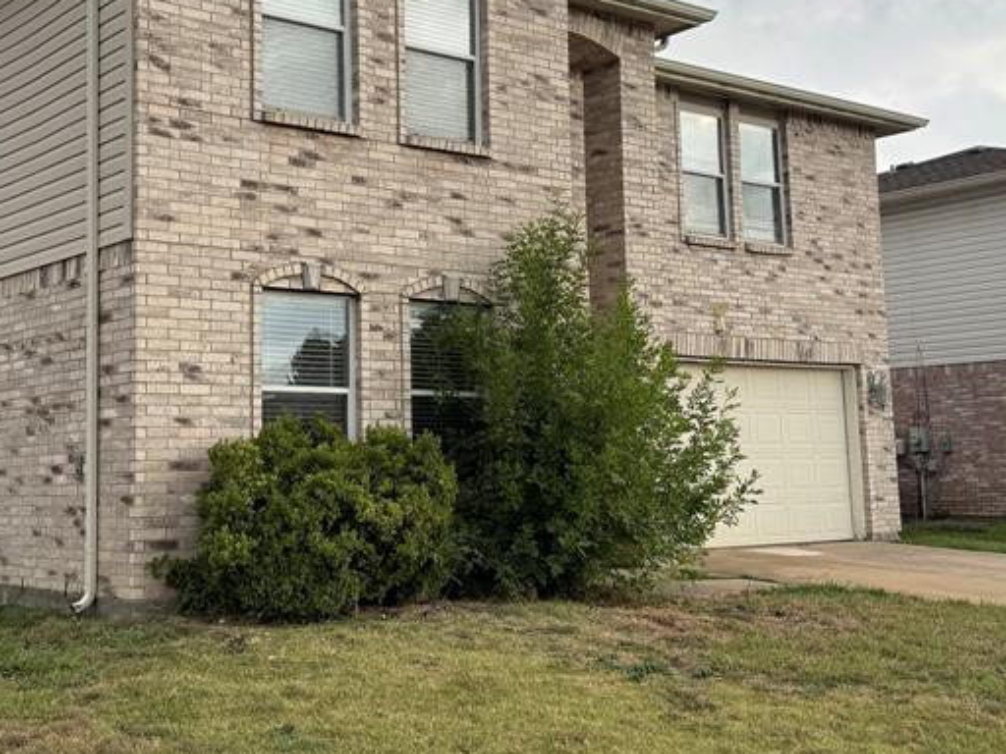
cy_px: 261
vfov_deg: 30.1
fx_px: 1395
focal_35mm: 48
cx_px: 365
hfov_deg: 39.3
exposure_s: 1/1524
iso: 80
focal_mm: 6.76
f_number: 1.78
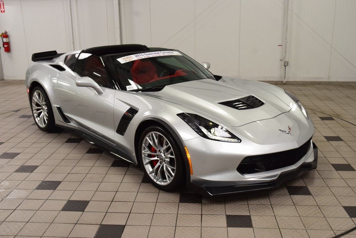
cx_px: 178
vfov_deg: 33.0
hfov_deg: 47.9
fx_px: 401
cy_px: 119
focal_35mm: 40
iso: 800
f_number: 8
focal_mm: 27
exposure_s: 1/60
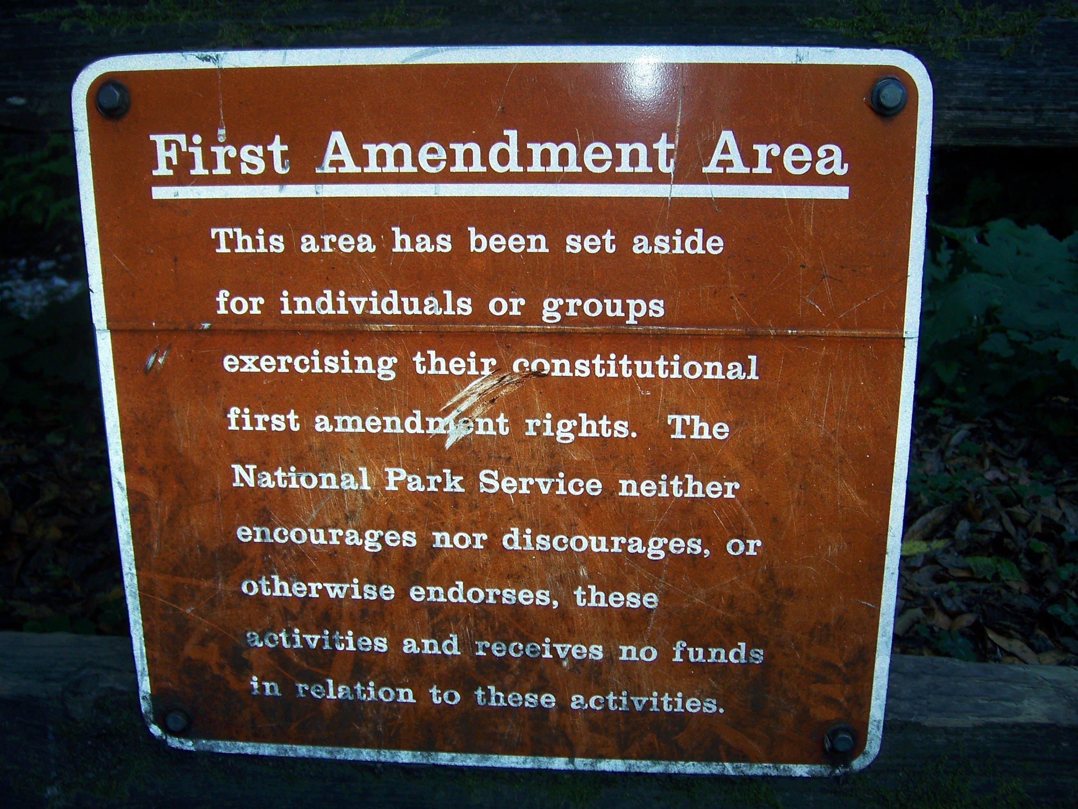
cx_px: 539
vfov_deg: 39.7
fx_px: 1121
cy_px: 404
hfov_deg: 51.4
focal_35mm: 36
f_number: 2.8
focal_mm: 6.2
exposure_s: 1/60
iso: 80
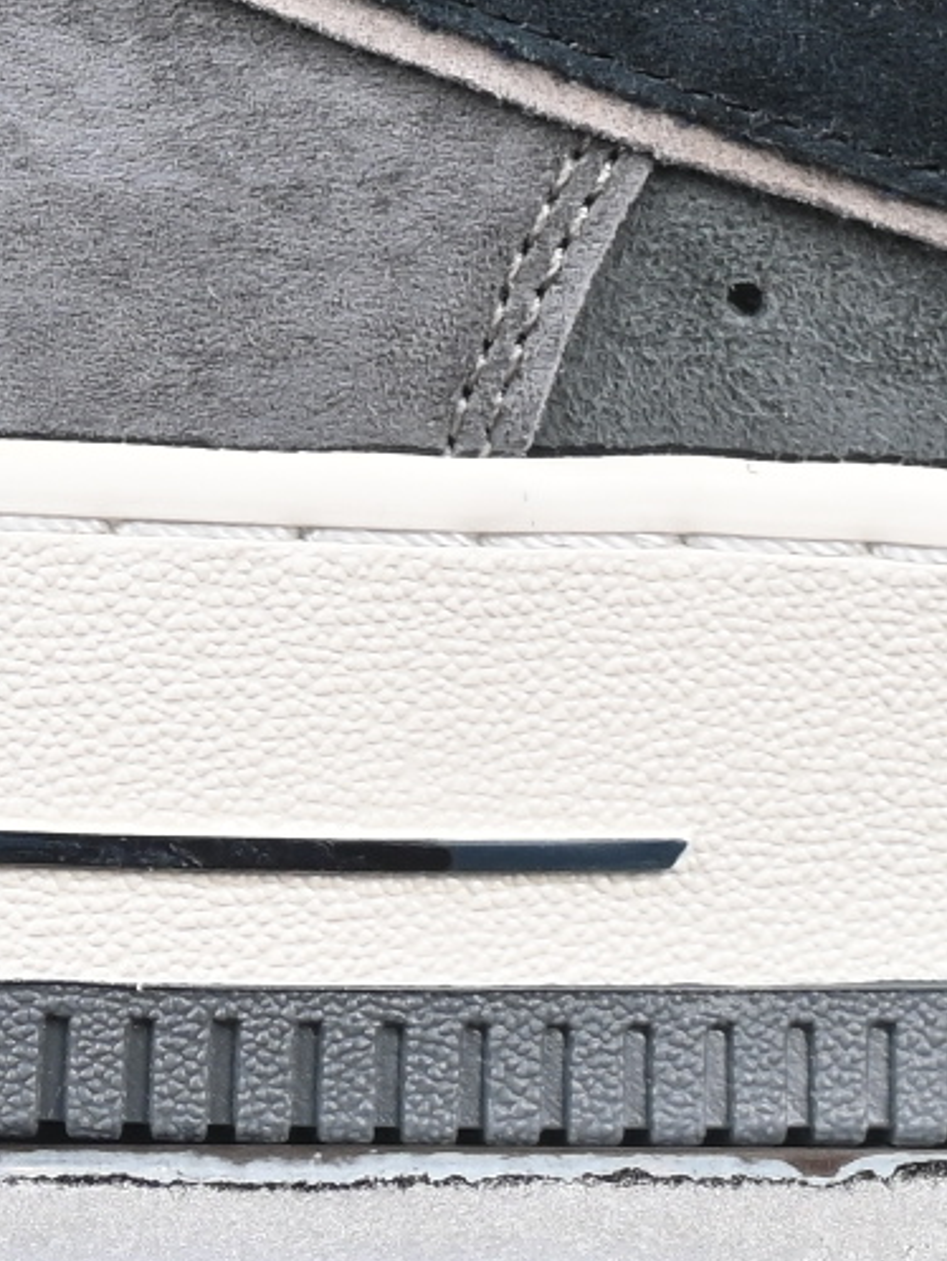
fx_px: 14687
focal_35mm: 403
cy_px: -311
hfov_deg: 3.7
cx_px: 1679
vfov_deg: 4.9
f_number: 6.3
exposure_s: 1/60
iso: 160
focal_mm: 50
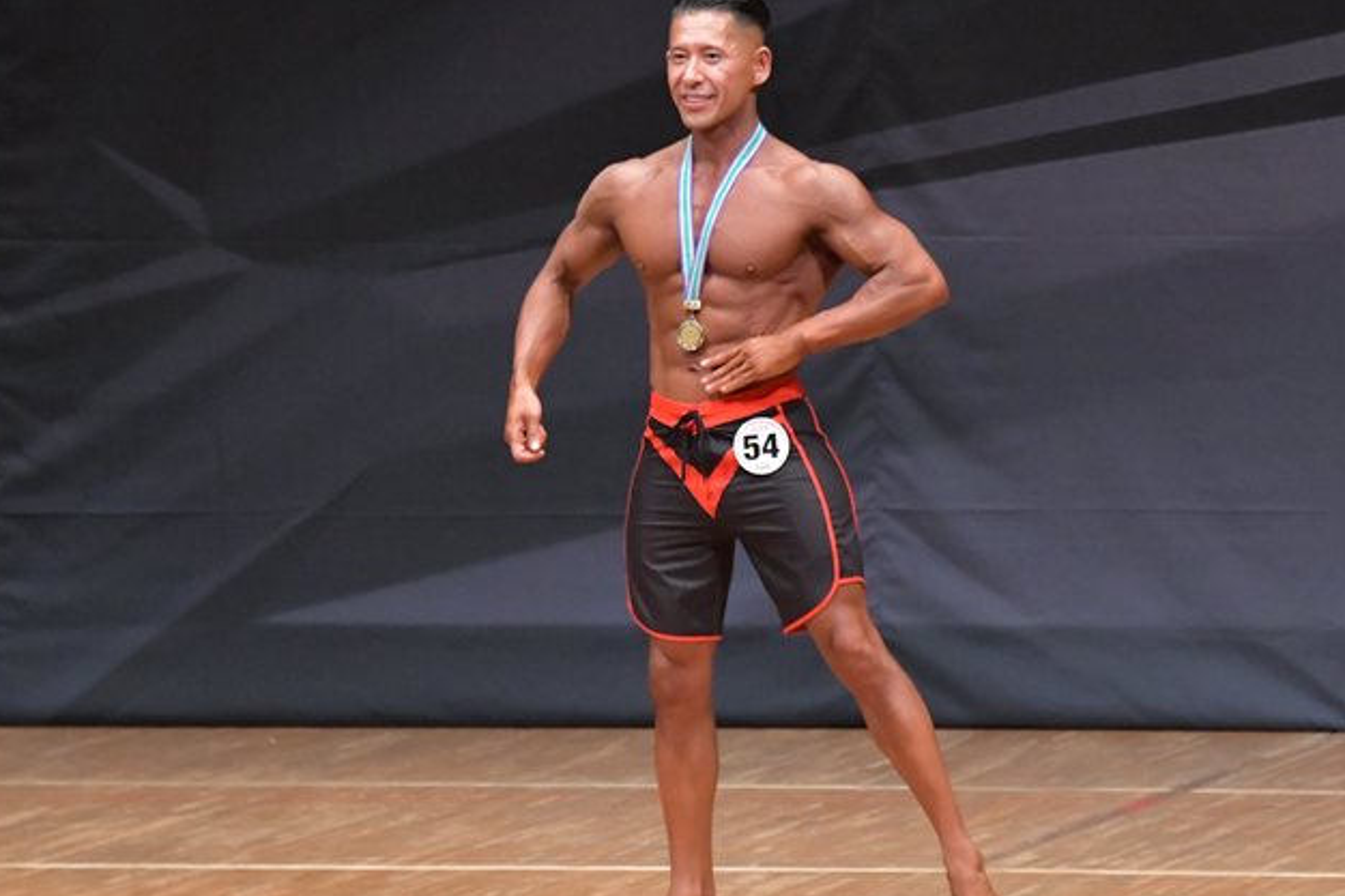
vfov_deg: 3.9
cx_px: 736
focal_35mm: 353
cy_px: 496
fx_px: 13184
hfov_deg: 5.8
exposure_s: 1/400
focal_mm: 190
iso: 8000
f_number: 5.6
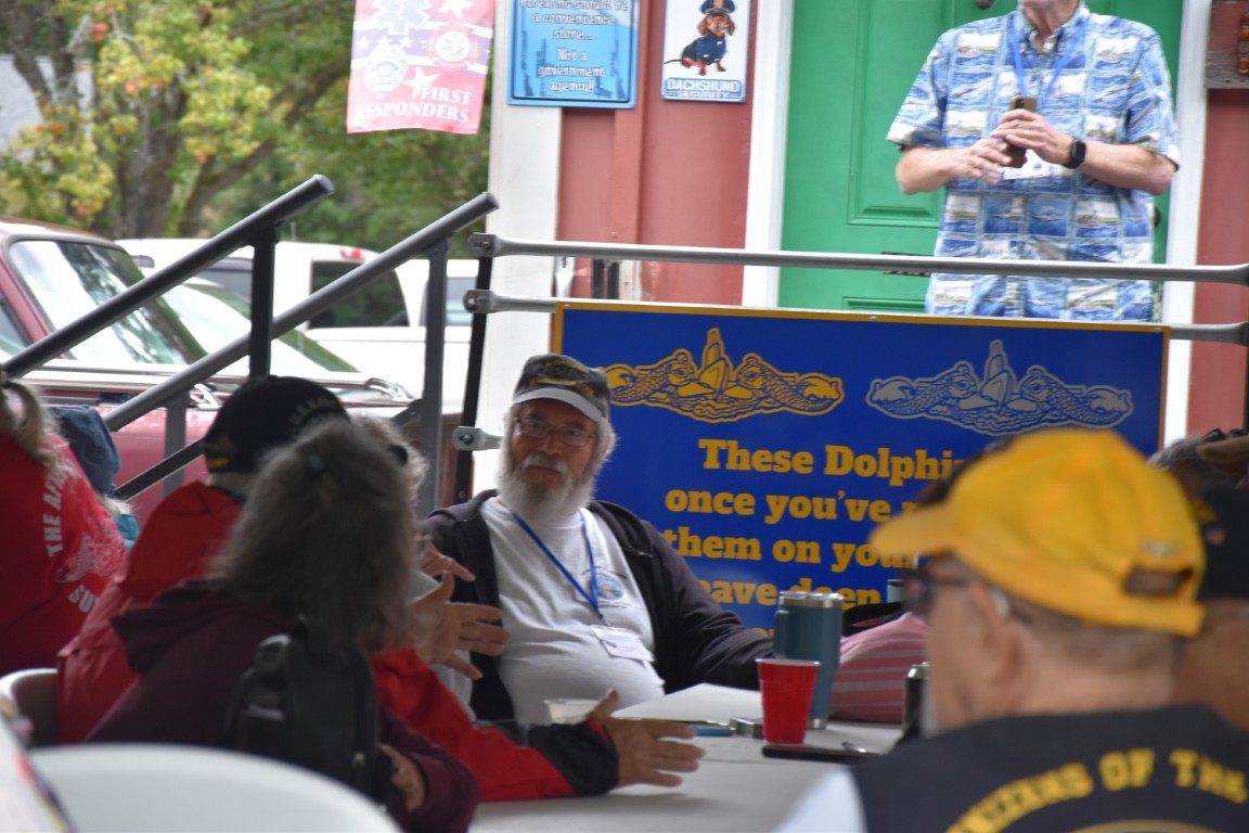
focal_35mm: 158
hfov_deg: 13.0
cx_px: 624
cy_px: 416
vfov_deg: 8.7
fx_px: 5464
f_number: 5.6
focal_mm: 105
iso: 800
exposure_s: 1/160
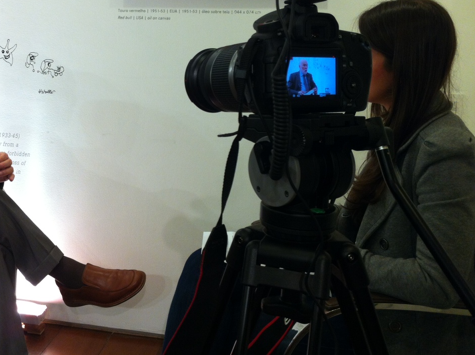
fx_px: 658
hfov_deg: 39.1
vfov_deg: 30.0
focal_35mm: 48
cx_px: 150
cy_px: 121
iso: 100
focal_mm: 3.85
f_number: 2.8
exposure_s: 1/15
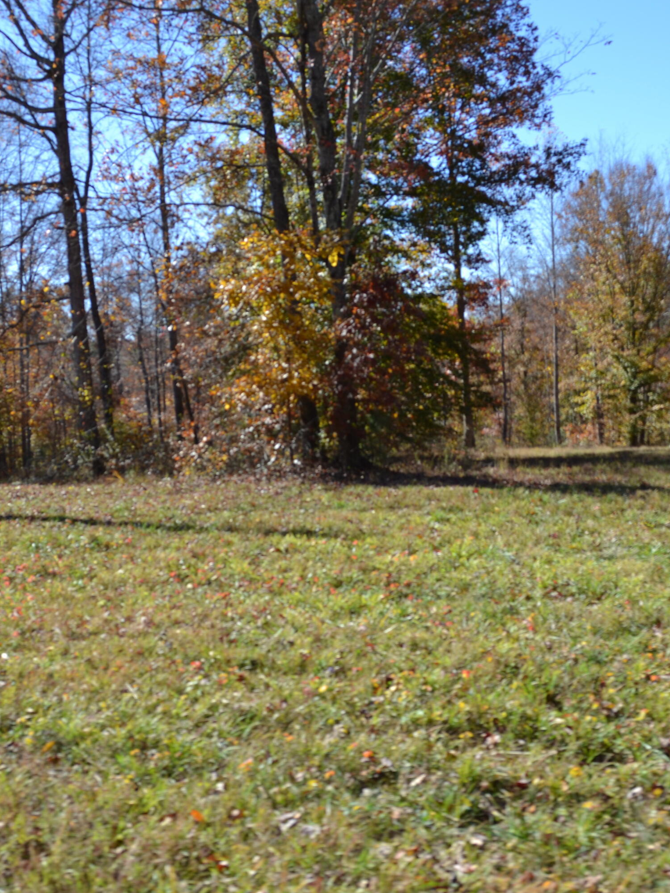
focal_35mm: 39
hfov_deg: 36.8
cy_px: 447
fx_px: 1006
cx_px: 320
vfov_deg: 47.9
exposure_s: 1/160
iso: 100
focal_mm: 18
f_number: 6.3
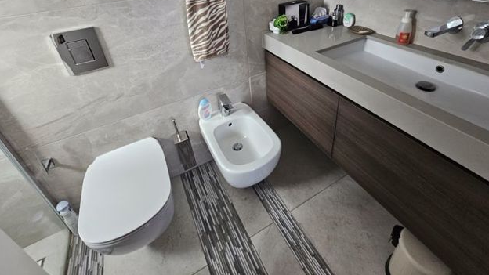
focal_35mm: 16
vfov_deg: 63.3
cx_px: 250
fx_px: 207
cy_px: 70
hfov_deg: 99.4
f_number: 2.2
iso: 200
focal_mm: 2.2
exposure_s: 1/77
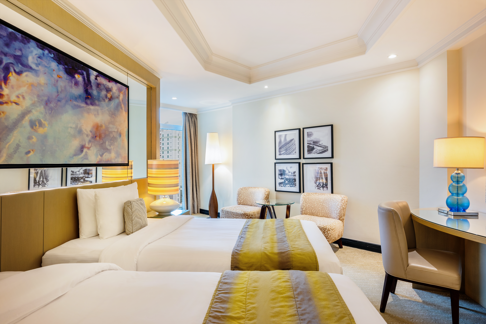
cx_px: 243
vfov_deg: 61.9
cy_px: 162
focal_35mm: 20
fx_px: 270
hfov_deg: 84.0
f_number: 11
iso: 100
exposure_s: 4
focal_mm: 20
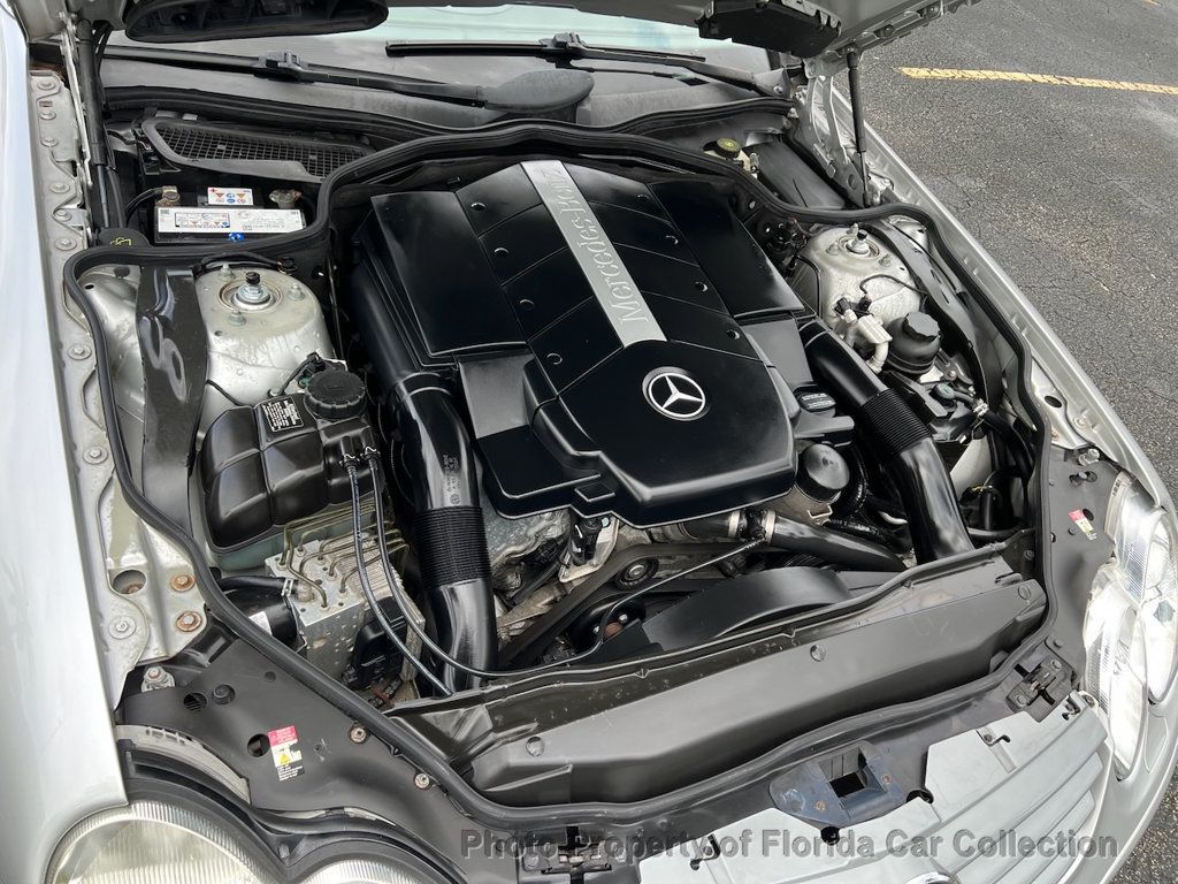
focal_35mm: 26
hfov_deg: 67.3
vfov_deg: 53.1
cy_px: 442
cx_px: 589
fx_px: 885
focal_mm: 5.7
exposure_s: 1/482
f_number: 1.5
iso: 50
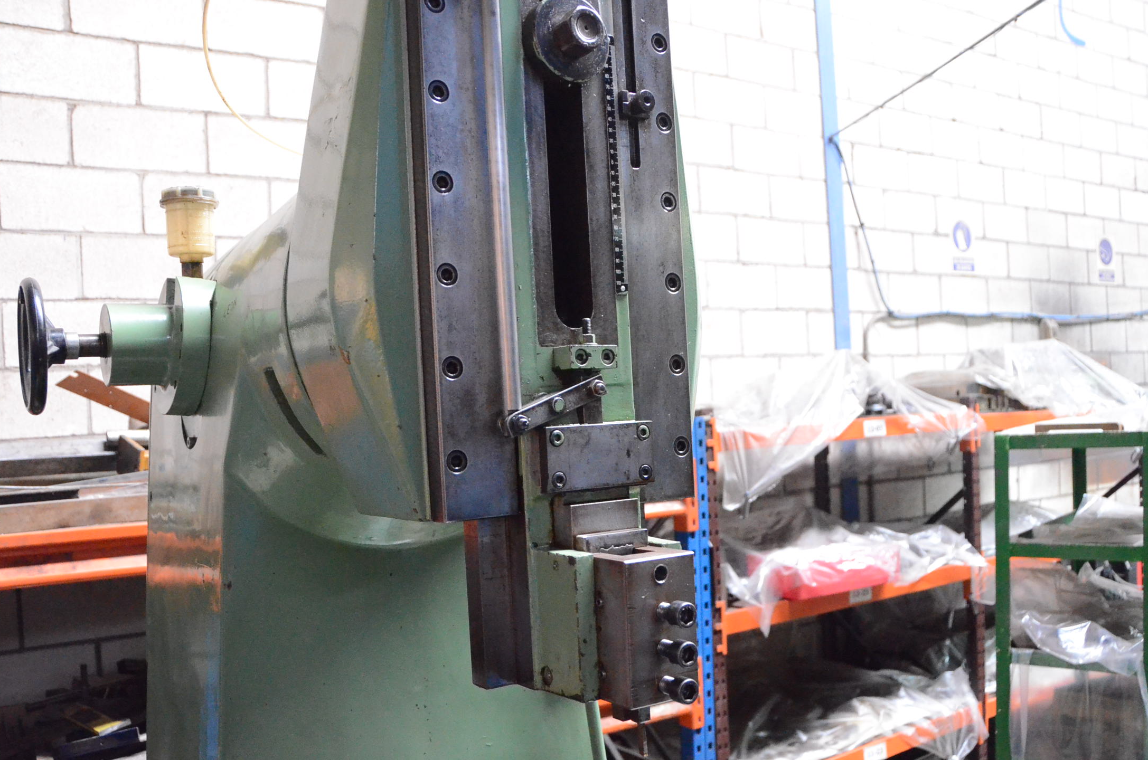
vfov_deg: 38.7
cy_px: 414
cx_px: 576
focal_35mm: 34
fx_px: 1082
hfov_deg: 55.9
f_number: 3.5
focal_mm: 20
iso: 6400
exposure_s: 1/100
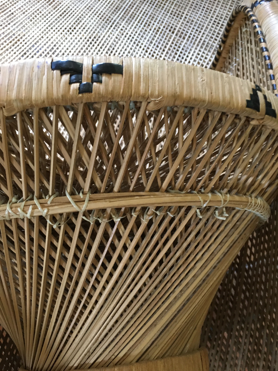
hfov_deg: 48.2
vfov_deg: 61.7
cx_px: 139
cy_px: 186
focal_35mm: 29
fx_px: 311
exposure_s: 1/33
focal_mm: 4.15
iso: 250
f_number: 2.2
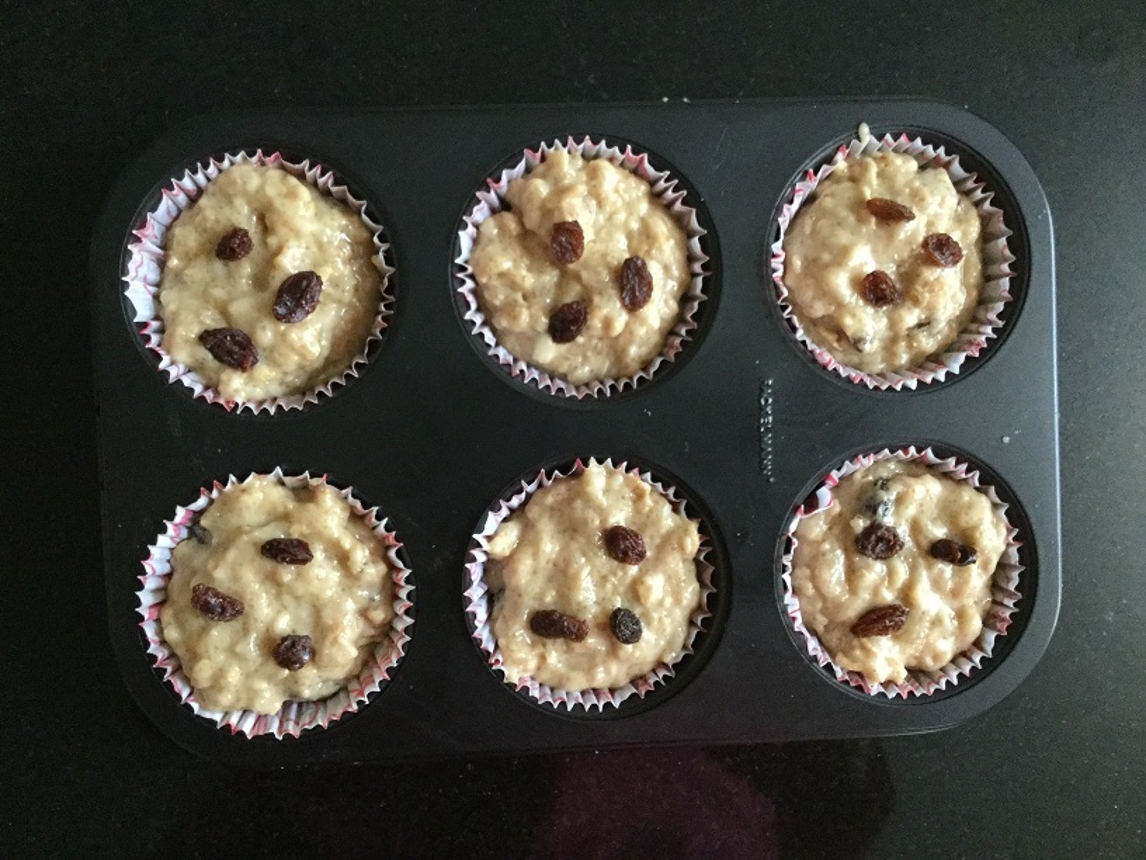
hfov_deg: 58.4
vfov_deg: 45.4
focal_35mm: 31
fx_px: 1026
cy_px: 430
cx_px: 573
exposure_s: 1/30
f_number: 2.4
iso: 200
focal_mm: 3.3
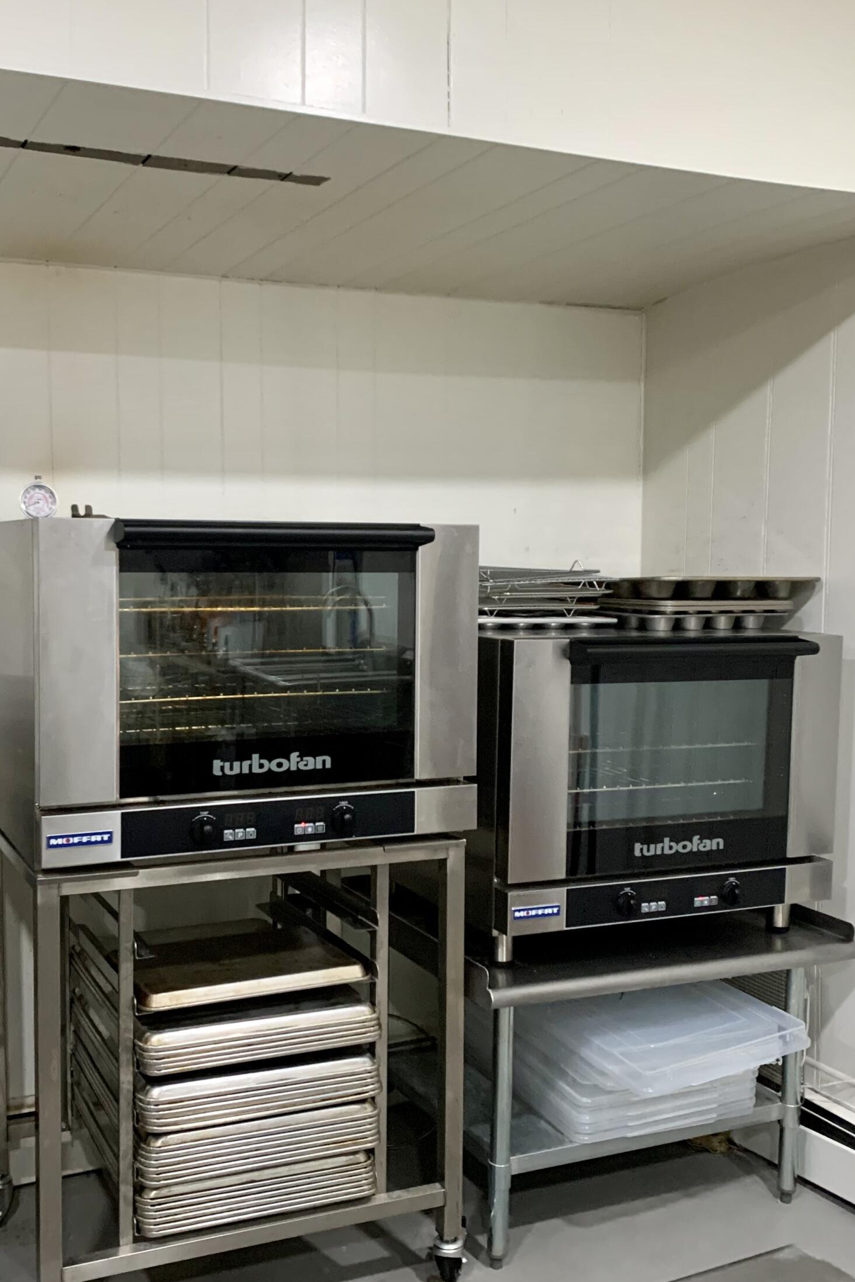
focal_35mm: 37
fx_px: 1318
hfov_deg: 35.8
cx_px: 334
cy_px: 630
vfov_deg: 51.9
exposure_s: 1/60
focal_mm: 4.25
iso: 400
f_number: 1.8
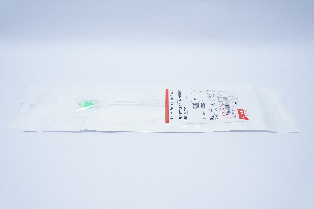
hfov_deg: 57.3
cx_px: 157
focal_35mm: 33
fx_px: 288
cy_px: 104
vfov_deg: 39.9
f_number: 6.3
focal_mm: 22
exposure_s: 1/60
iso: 800
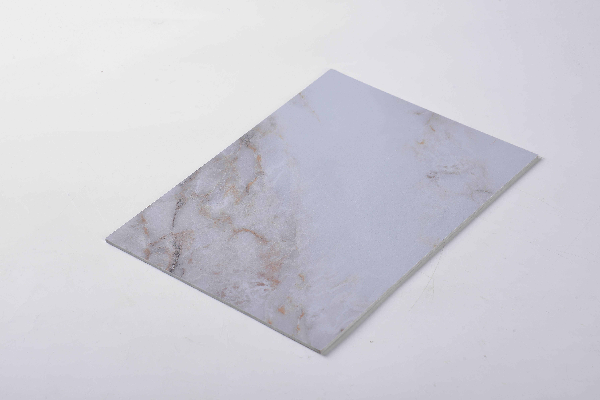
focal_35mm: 112
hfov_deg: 18.3
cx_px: 300
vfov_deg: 12.2
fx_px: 1867
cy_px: 200
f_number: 11
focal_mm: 112
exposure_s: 1/125
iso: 200
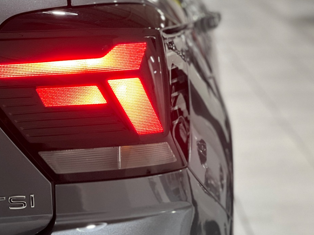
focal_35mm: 159
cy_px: 129
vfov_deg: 9.3
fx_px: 1442
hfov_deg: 12.4
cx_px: 152
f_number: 2.8
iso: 250
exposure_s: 1/40
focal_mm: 9
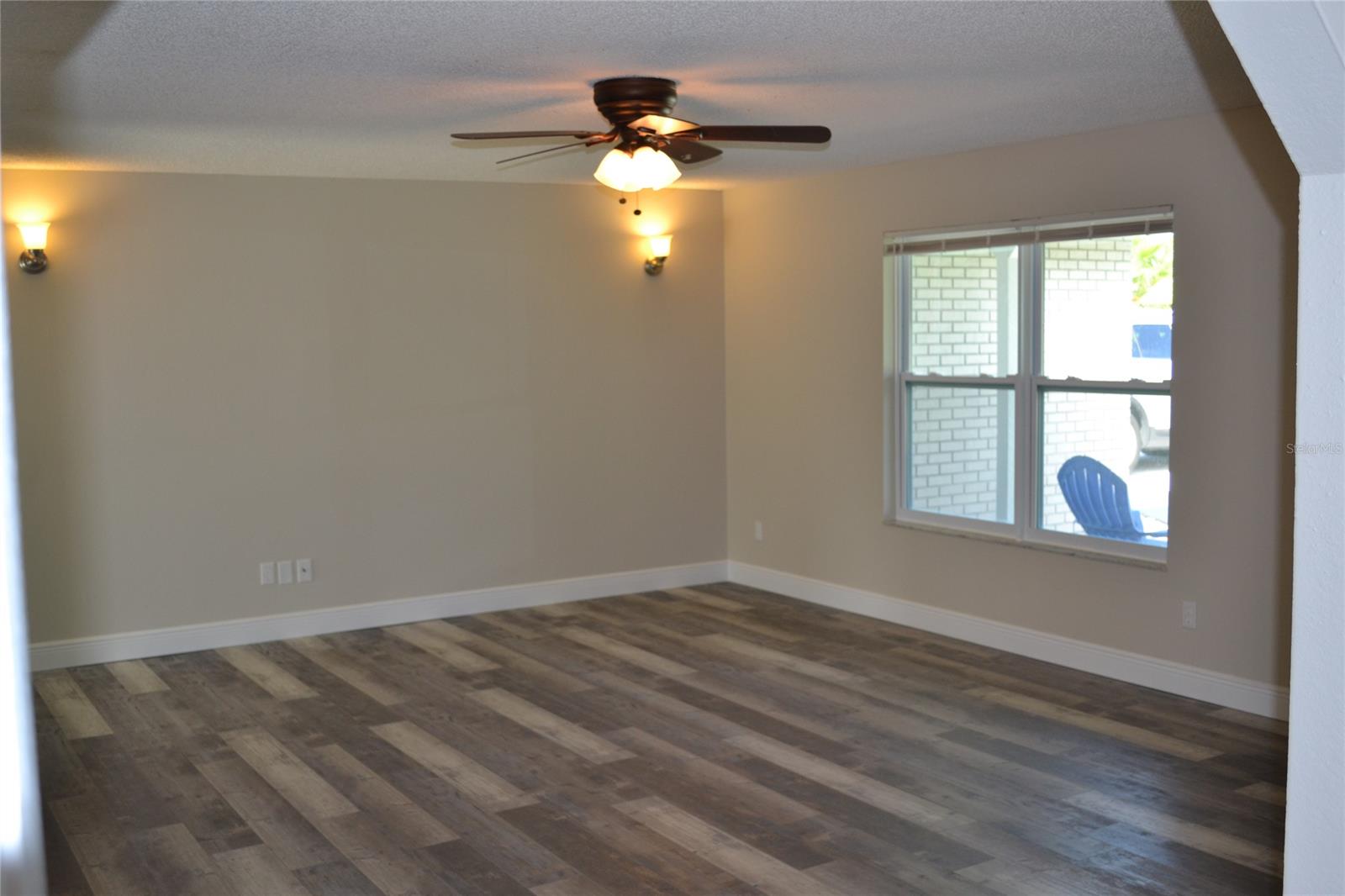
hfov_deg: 53.1
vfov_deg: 36.9
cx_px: 672
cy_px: 448
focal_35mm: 36
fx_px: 1345
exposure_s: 1/80
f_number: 4
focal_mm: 24
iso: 400
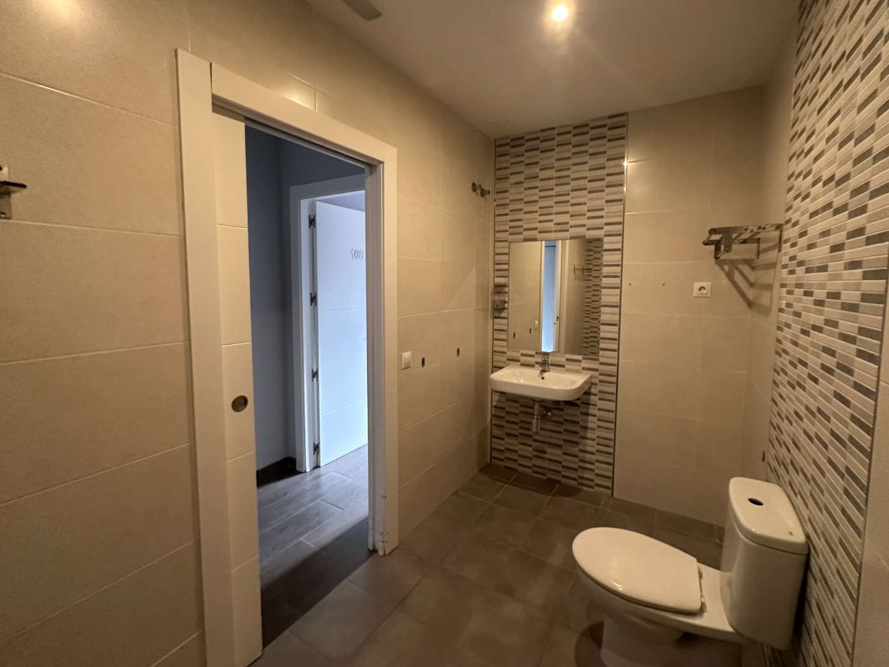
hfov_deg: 98.1
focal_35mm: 15
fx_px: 385
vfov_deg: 81.6
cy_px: 312
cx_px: 462
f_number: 2.2
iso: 500
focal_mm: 2.22
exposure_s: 1/50
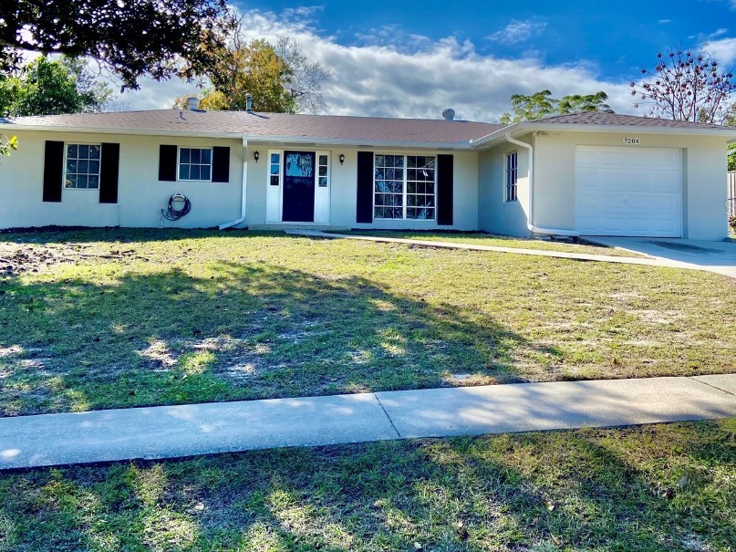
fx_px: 702
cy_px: 207
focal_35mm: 33
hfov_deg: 55.3
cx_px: 344
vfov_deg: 42.6
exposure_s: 1/3125
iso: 32
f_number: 1.8
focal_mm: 4.25
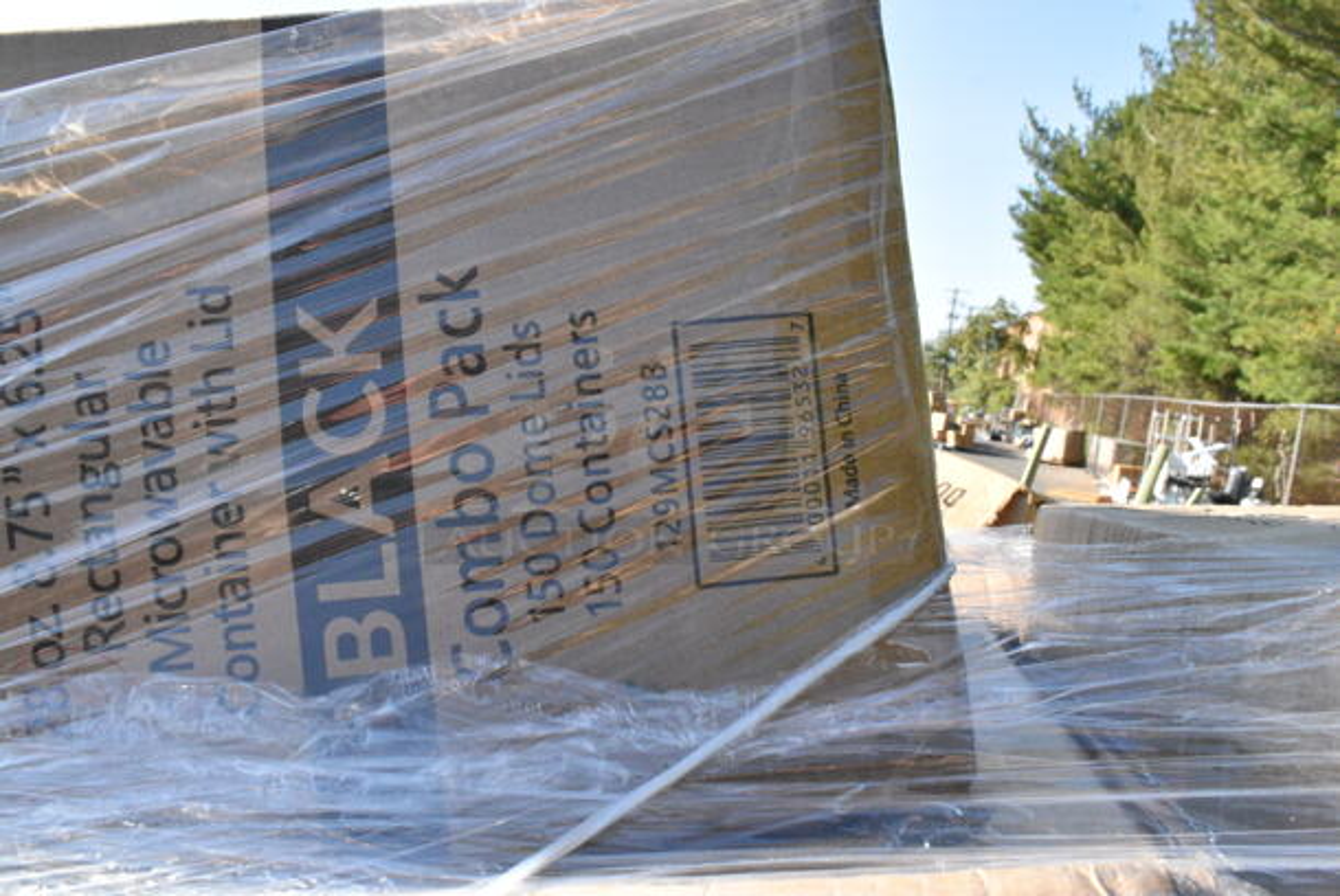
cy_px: 448
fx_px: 1118
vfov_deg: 43.7
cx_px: 670
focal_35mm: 30
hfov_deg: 61.9
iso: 6400
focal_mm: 20
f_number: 18
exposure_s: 1/1250
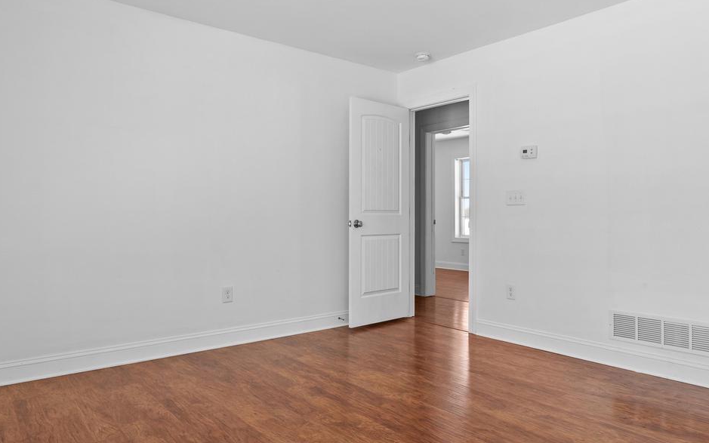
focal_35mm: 26
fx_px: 494
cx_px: 358
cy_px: 214
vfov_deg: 48.3
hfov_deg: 71.4
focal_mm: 10.9
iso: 250
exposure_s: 1/10
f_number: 7.1
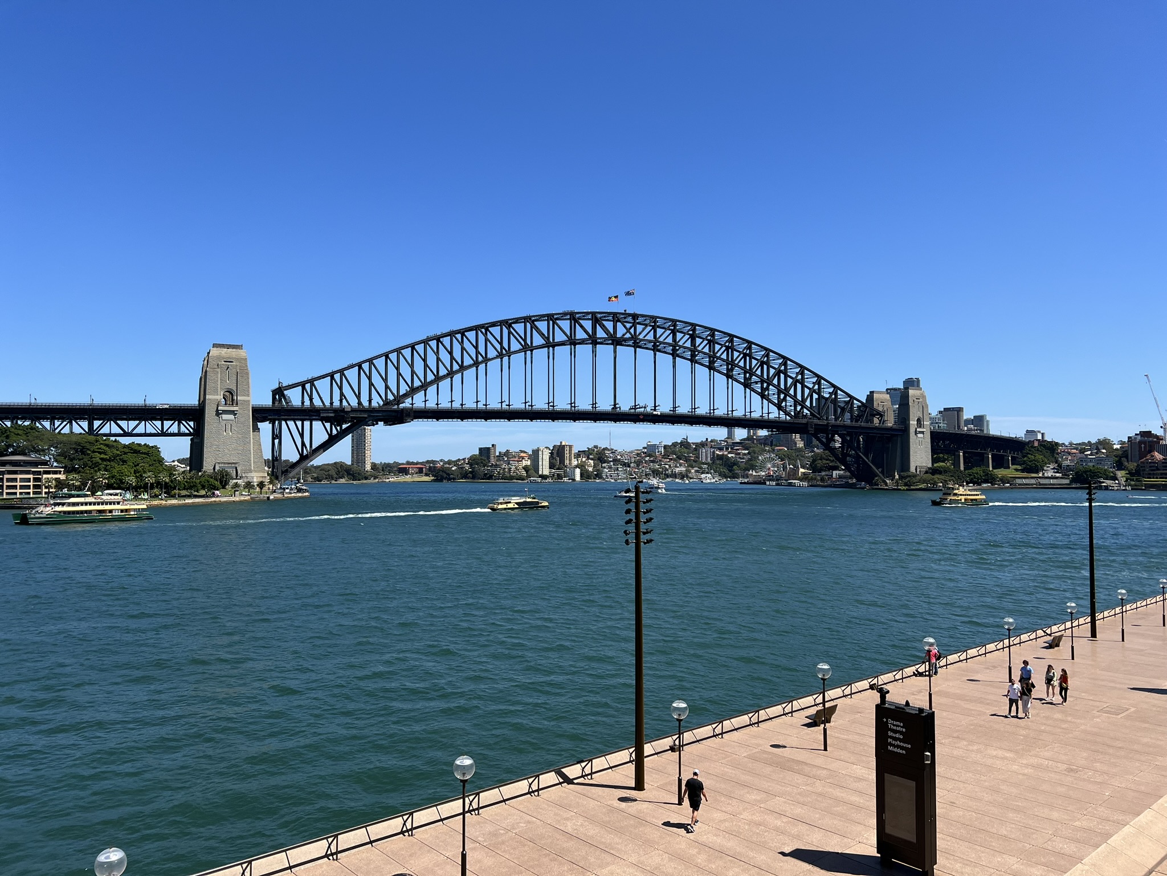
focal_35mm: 26
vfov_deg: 53.1
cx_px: 584
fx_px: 877
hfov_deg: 67.3
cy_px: 438
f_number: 1.5
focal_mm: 5.7
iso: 50
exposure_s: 1/4630
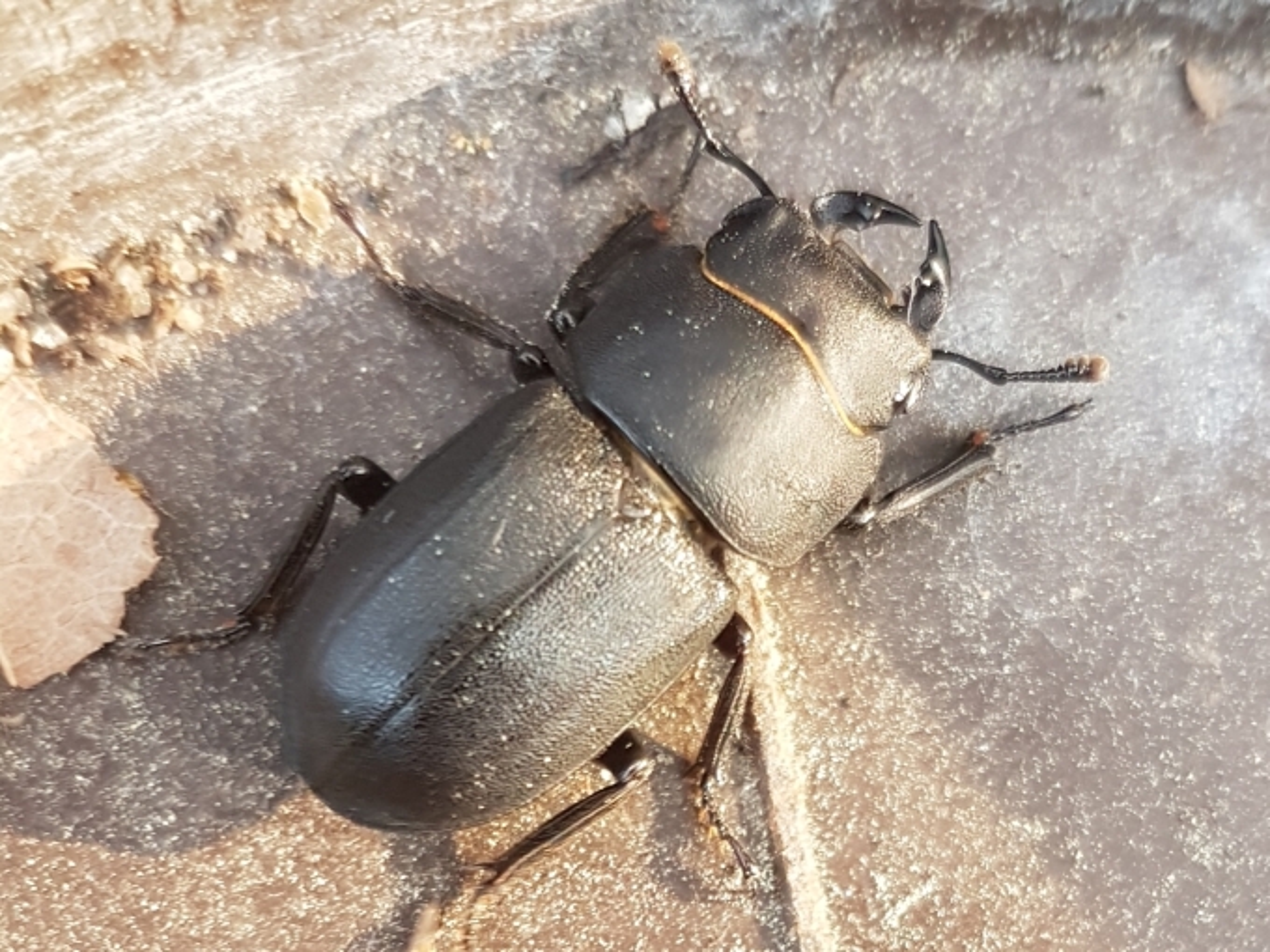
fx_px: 954
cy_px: 476
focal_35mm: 26
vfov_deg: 53.1
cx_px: 635
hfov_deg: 67.3
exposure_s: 1/100
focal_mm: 4.2
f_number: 1.7
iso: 125
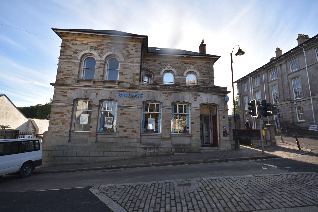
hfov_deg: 100.4
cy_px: 106
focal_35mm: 15
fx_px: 132
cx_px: 159
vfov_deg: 77.3
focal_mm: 10
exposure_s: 1/160
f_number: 6.3
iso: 100
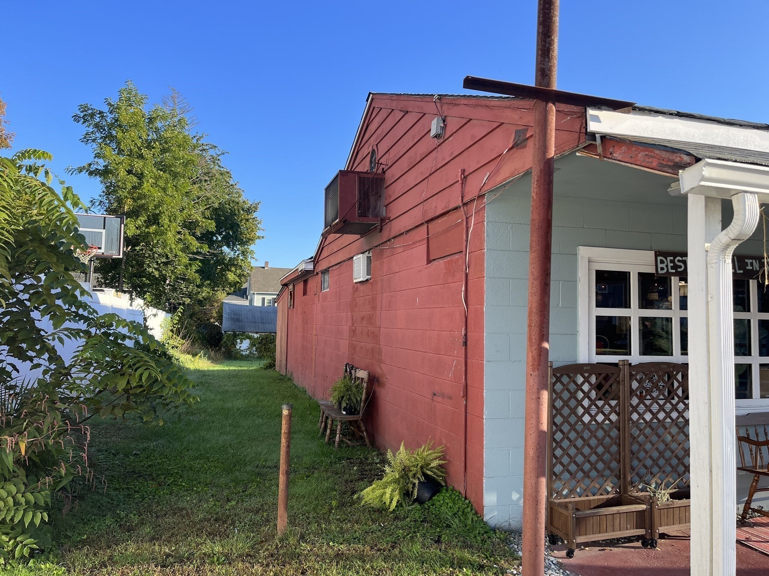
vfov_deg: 53.1
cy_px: 288
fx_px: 578
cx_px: 384
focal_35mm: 26
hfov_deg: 67.3
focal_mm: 5.1
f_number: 1.6
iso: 50
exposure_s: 1/920
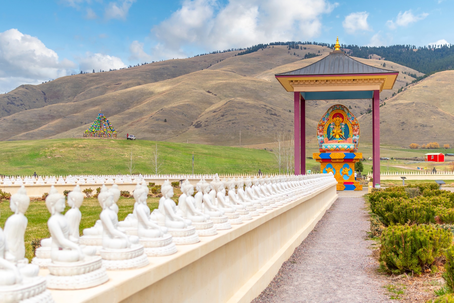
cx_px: 227
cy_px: 152
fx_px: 656
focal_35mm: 52
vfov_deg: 26.0
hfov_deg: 38.2
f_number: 3.2
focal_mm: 35
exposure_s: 1/3200
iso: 100
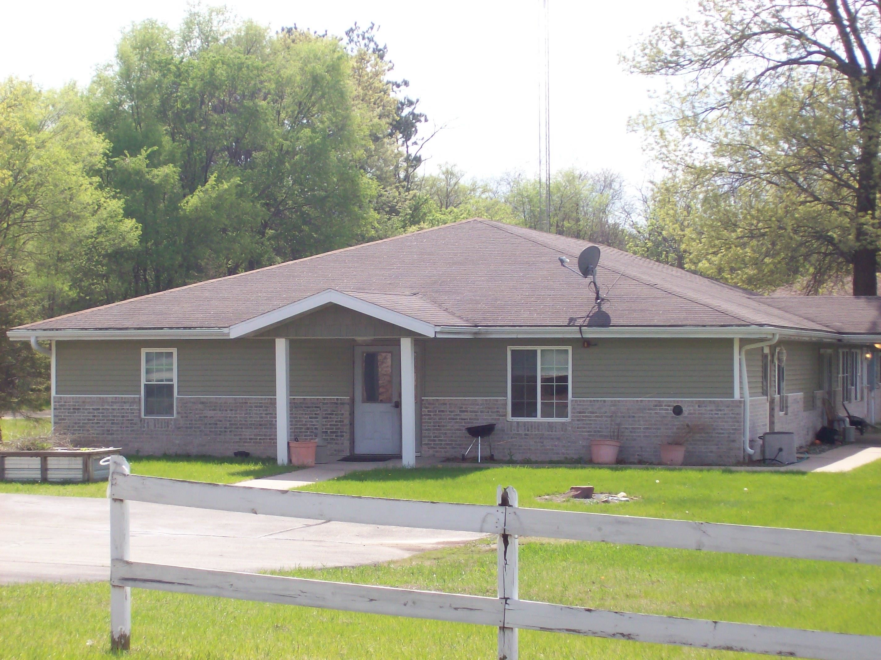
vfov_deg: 17.0
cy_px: 330
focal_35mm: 87
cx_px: 440
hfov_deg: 22.5
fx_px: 2213
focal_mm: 14.3
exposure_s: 1/664
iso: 80
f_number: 4.3
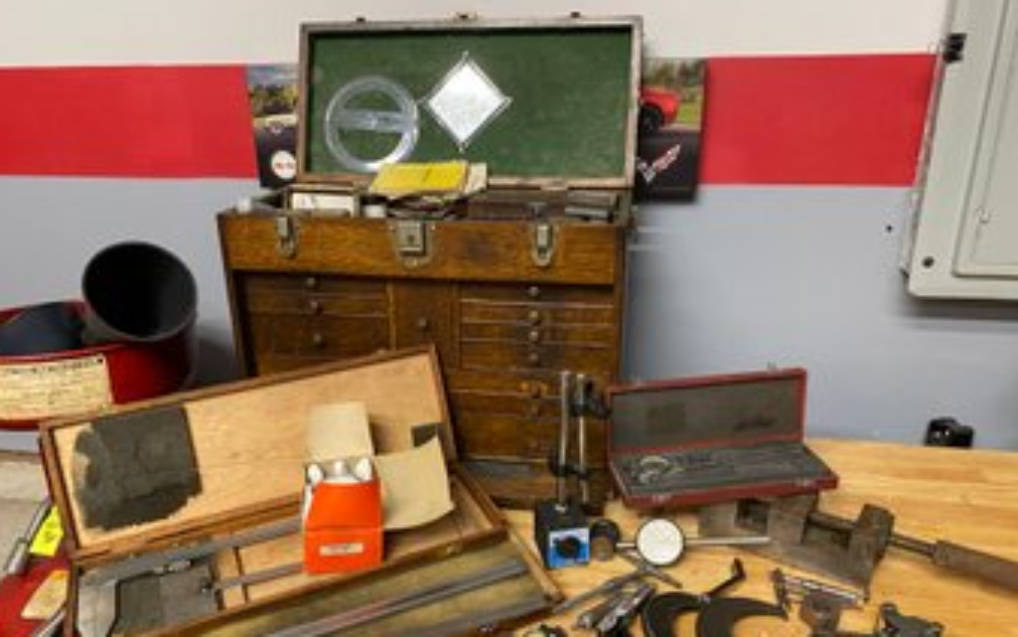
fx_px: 777
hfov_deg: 66.4
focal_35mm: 28
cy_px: 376
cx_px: 503
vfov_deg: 44.4
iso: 400
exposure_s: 1/60
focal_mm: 4.25
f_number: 1.8
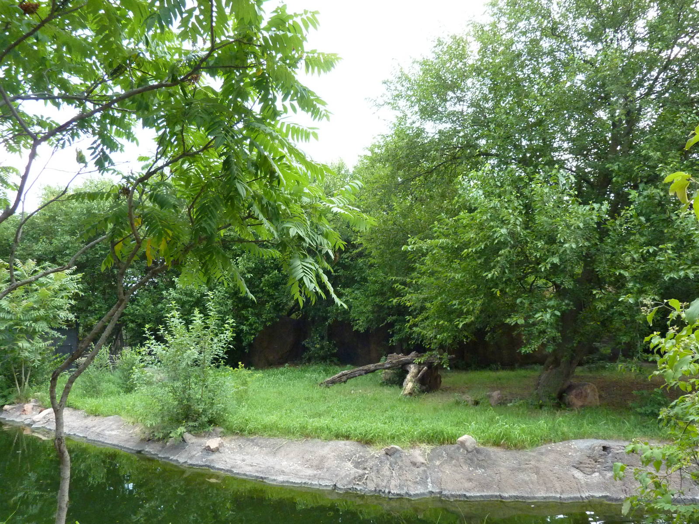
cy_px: 262
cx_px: 350
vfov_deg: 54.9
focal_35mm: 25
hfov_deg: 69.4
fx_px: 505
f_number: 3.3
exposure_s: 1/320
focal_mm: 4.1
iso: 400
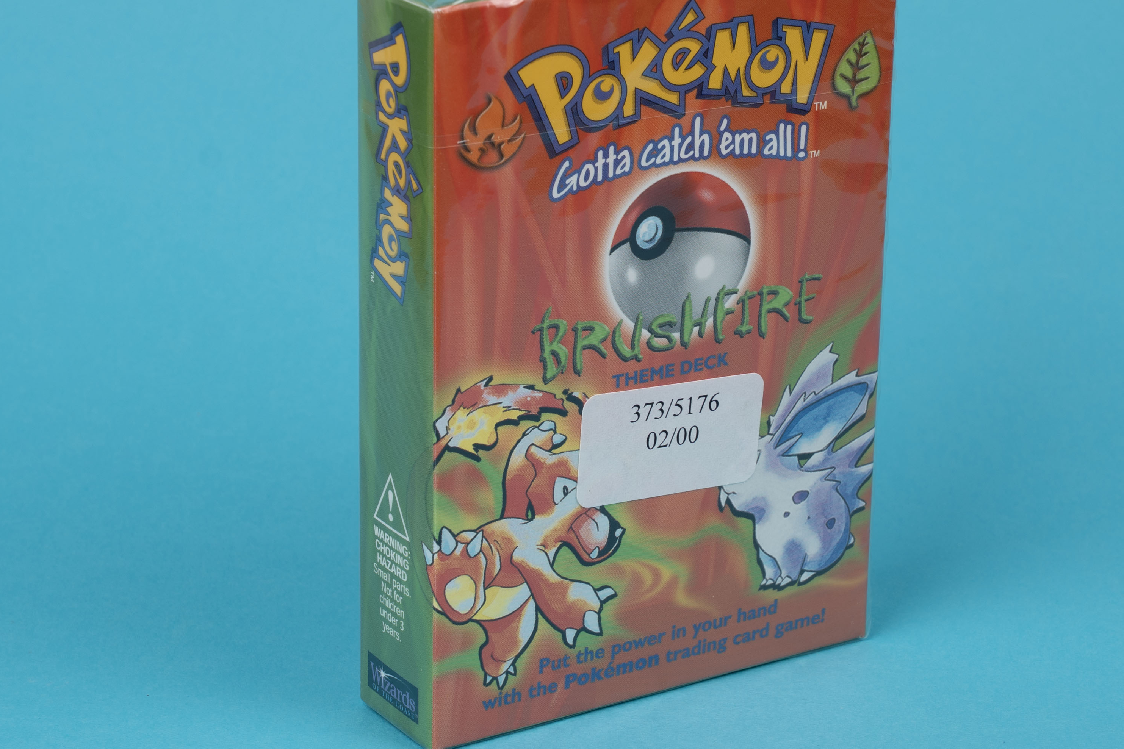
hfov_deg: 20.2
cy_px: 318
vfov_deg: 13.5
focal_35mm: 101
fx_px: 3153
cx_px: 632
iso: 50
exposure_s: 1/10
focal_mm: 43.6
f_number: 10
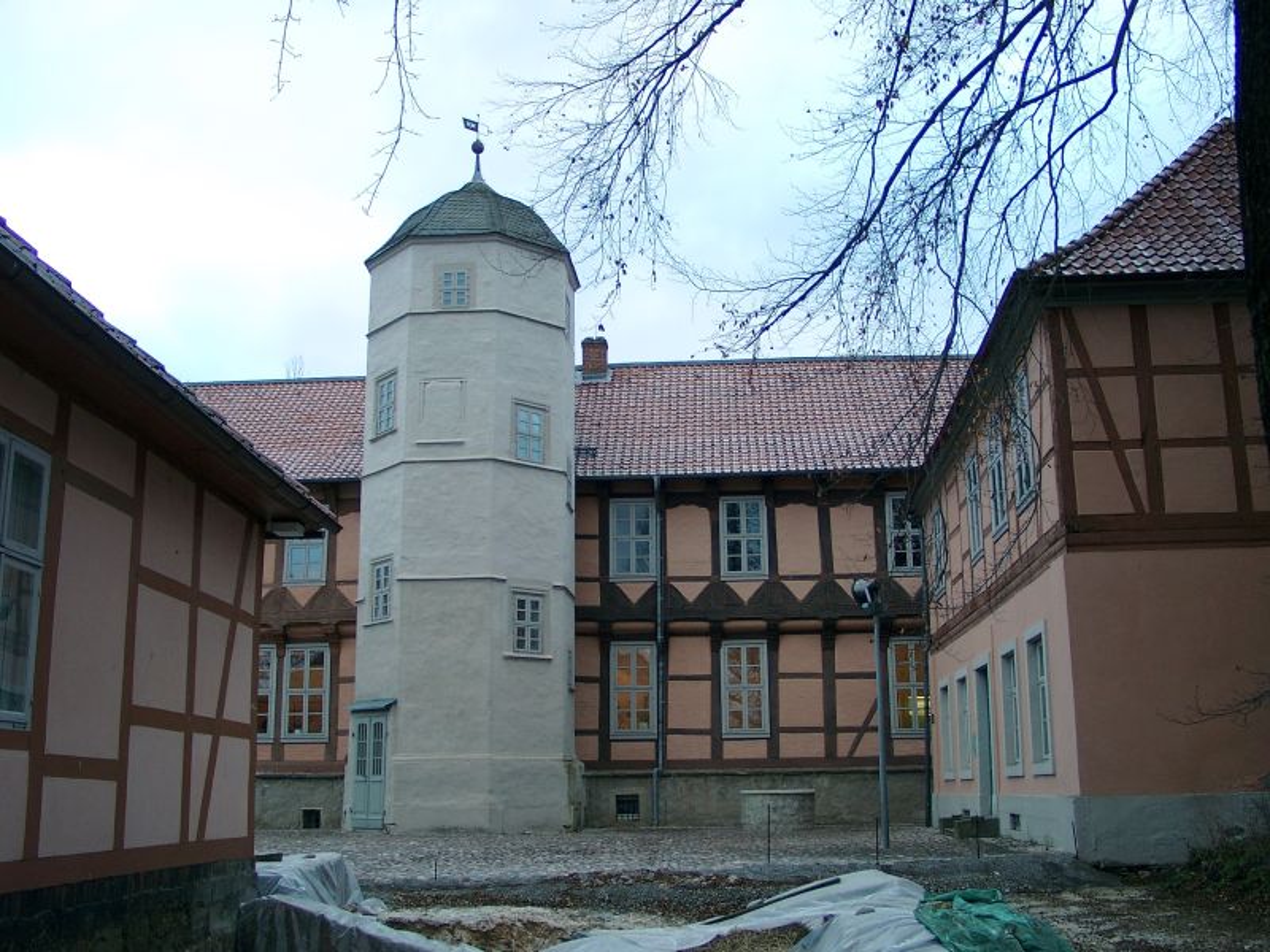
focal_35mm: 35
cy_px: 476
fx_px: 1284
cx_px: 635
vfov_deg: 40.7
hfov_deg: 52.6
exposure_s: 1/56.6
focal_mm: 7.39
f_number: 2
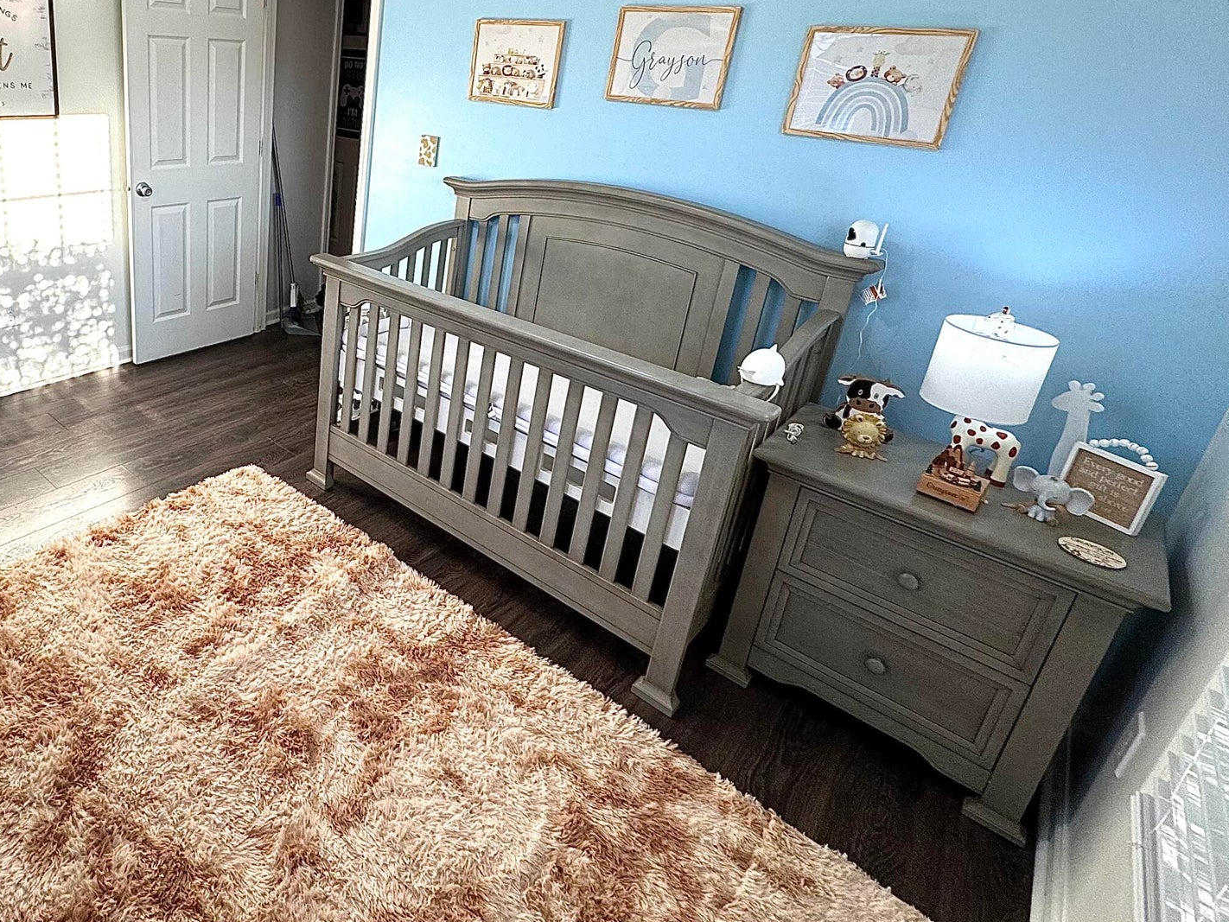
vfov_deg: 62.0
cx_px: 331
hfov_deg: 74.2
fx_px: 746
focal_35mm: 21
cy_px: 315
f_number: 2.2
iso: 125
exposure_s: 1/120
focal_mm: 2.22
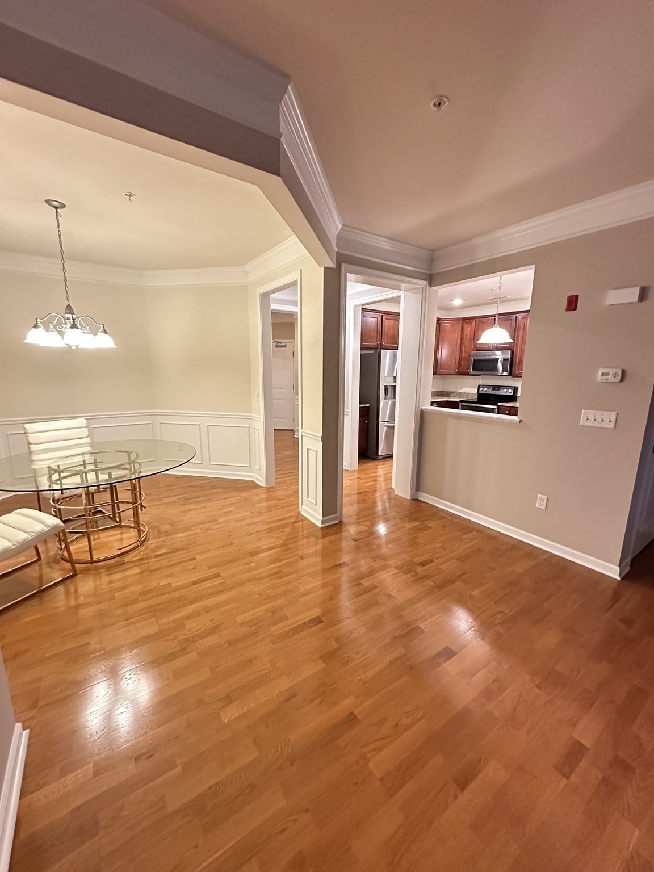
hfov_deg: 85.7
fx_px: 353
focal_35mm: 14
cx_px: 327
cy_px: 436
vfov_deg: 102.1
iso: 1000
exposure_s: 1/40
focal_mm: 2.22
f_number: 2.2
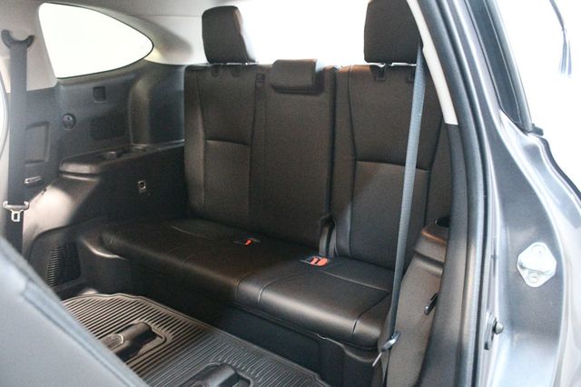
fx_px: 484
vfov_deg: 43.6
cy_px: 194
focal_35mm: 30
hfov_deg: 62.0
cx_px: 290
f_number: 3.5
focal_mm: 20
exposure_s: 1/50
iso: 12800
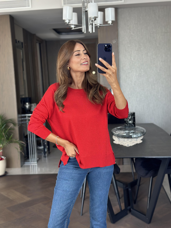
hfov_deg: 30.3
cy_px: 114
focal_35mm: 48
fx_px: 316
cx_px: 86
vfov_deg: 39.7
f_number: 1.78
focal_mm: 6.86
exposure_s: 1/67
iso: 125
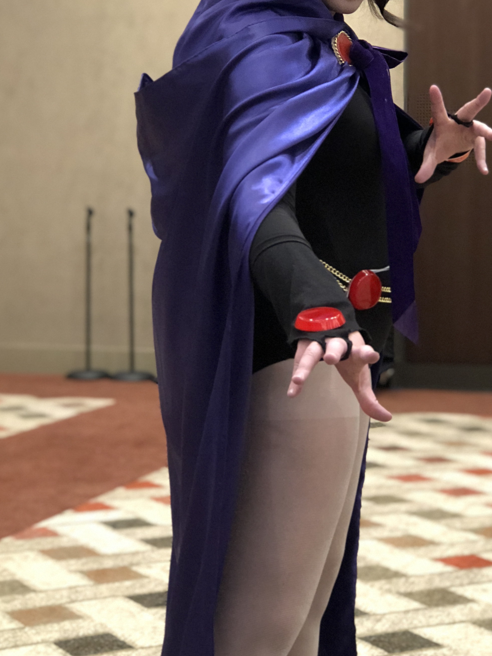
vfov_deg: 22.1
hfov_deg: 16.8
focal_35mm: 88
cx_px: 307
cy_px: 203
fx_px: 1668
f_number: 2.8
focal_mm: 6.6
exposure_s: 1/31
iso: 500
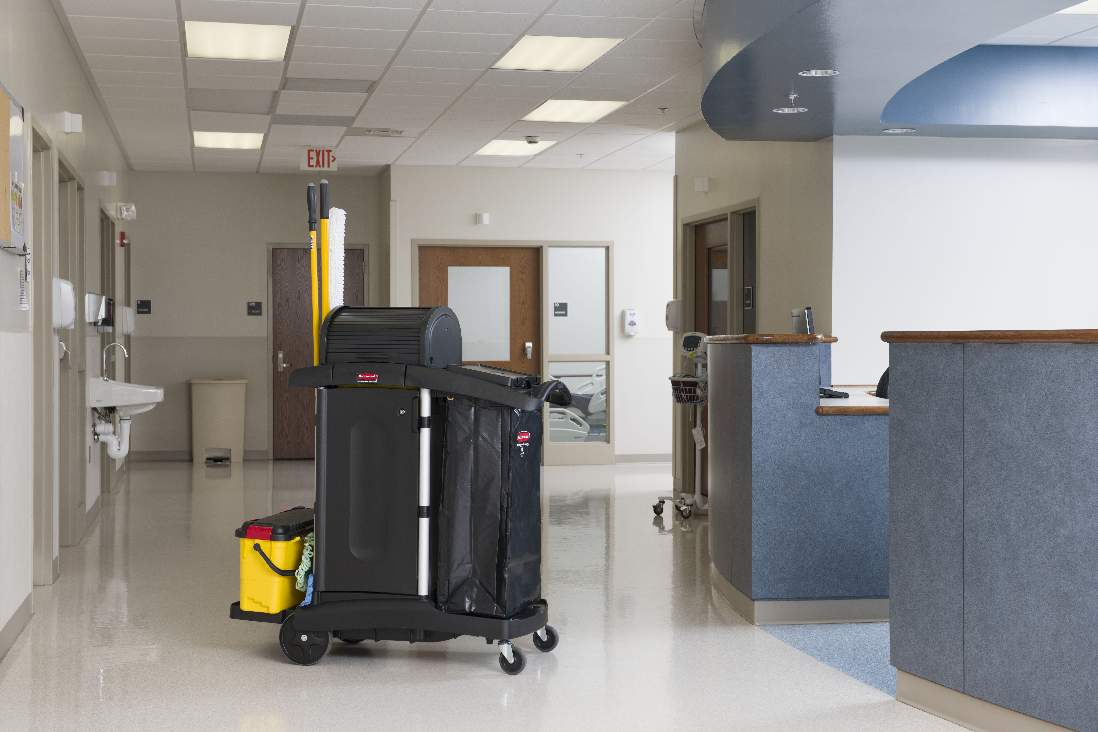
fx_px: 1738
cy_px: 370
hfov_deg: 35.1
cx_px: 549
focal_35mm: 57
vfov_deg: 23.8
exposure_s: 1/125
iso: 200
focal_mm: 56
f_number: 6.3
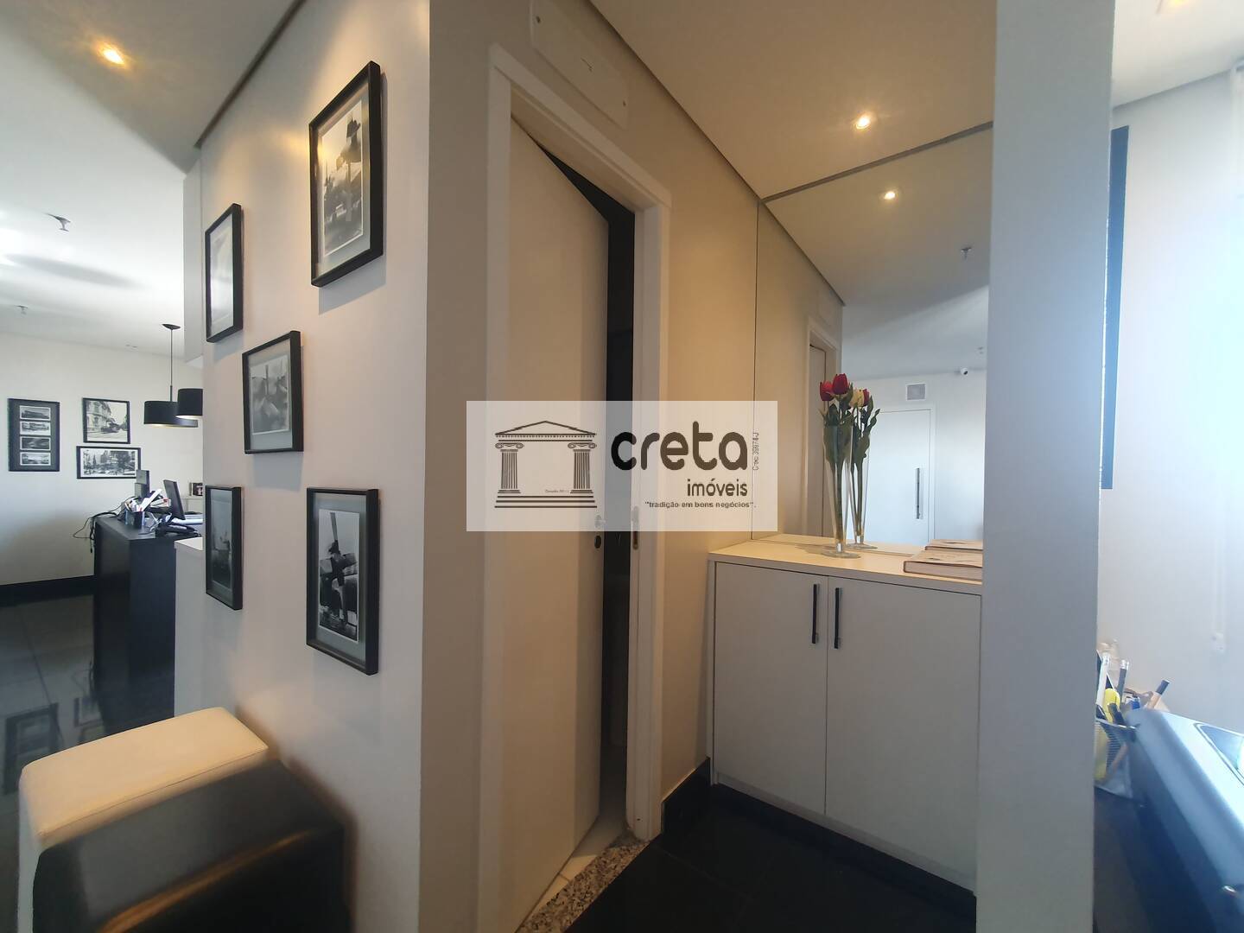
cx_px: 622
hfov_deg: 106.2
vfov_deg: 89.9
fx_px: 467
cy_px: 466
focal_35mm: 13
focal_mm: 1.8
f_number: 2.2
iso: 200
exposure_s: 1/60
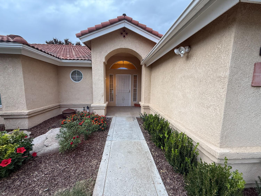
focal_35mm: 14
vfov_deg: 85.7
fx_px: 106
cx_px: 130
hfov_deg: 102.1
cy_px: 98
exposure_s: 1/99
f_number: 2.2
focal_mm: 2.22
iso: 125
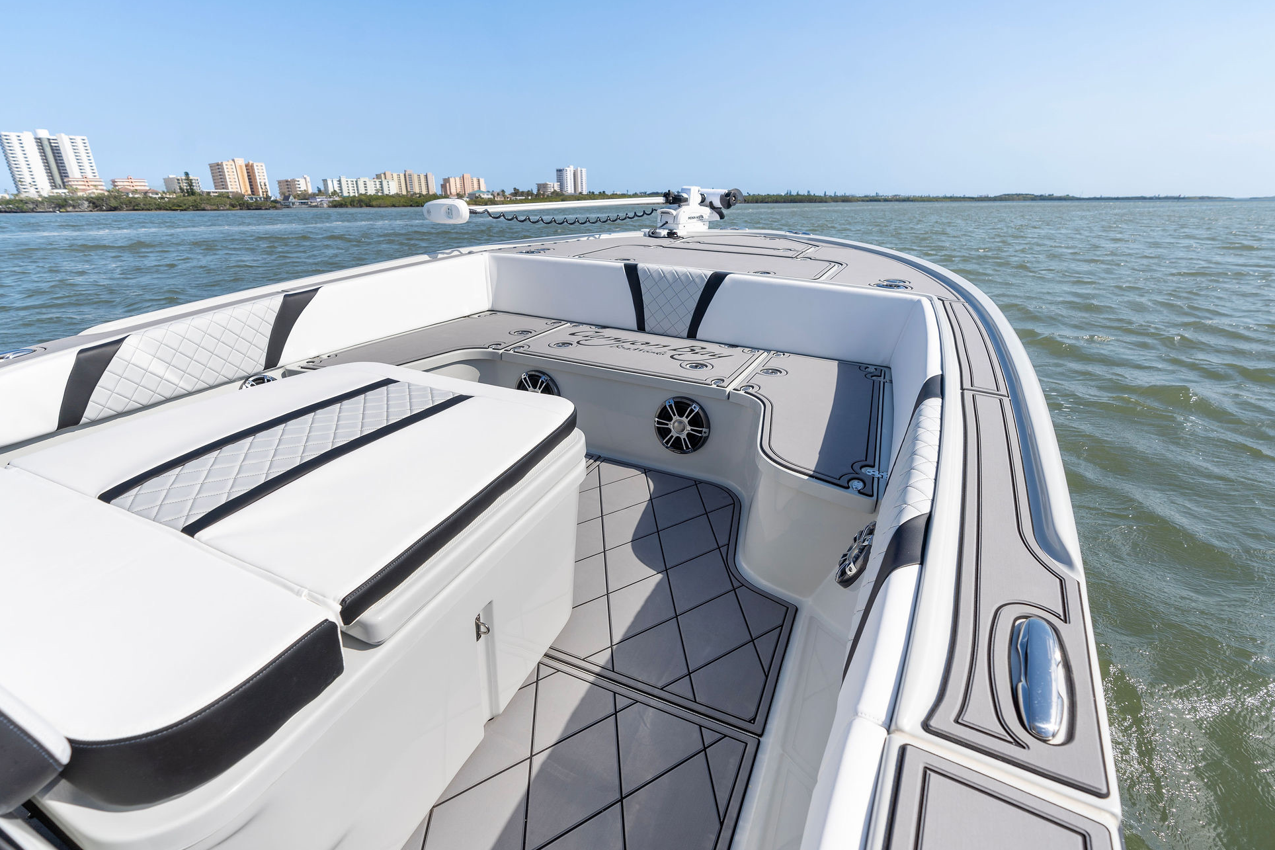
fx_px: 602
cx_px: 634
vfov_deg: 70.4
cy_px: 449
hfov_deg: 93.3
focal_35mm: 17
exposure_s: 1/640
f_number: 5.6
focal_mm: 16
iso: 100
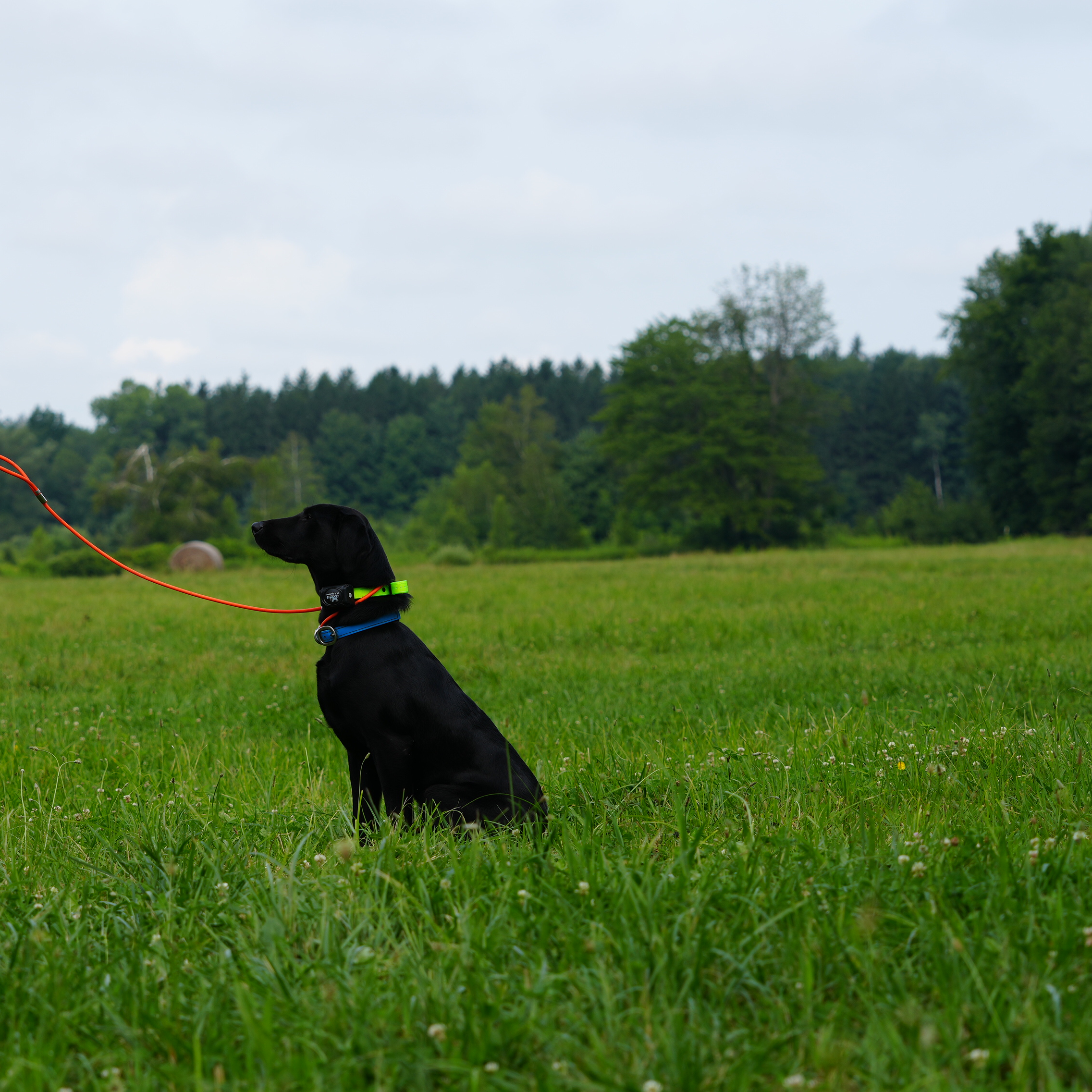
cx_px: 159
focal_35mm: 126
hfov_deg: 13.7
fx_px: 4497
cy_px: 470
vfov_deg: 13.8
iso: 100
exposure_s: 1/400
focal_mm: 78
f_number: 5
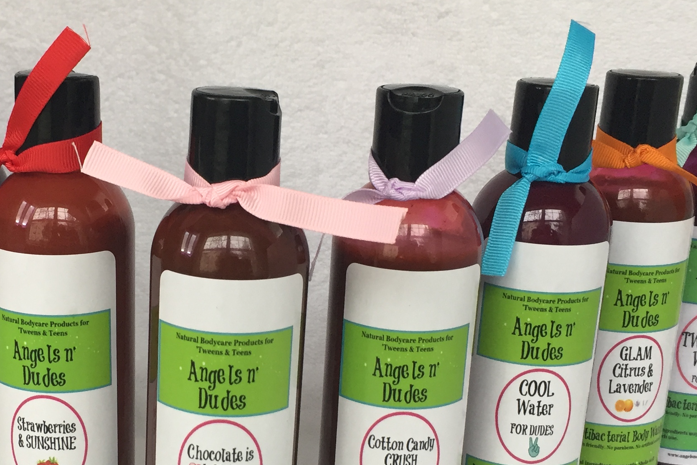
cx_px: 224
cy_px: 308
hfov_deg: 33.6
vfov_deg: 22.9
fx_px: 1142
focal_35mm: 59
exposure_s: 1/30
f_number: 2.2
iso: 32
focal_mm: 4.15
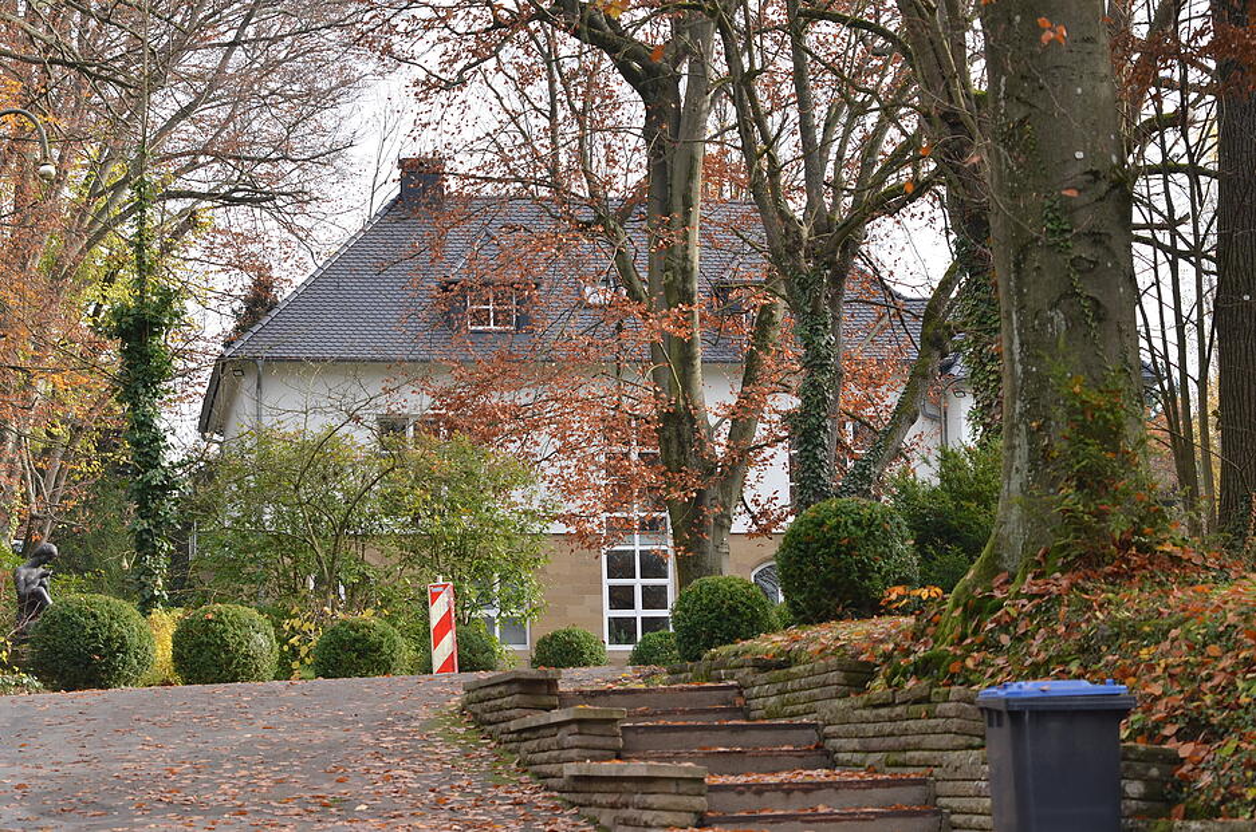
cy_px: 416
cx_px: 628
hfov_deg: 19.5
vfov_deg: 13.0
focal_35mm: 105
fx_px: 3656
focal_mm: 70
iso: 110
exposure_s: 1/250
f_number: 4
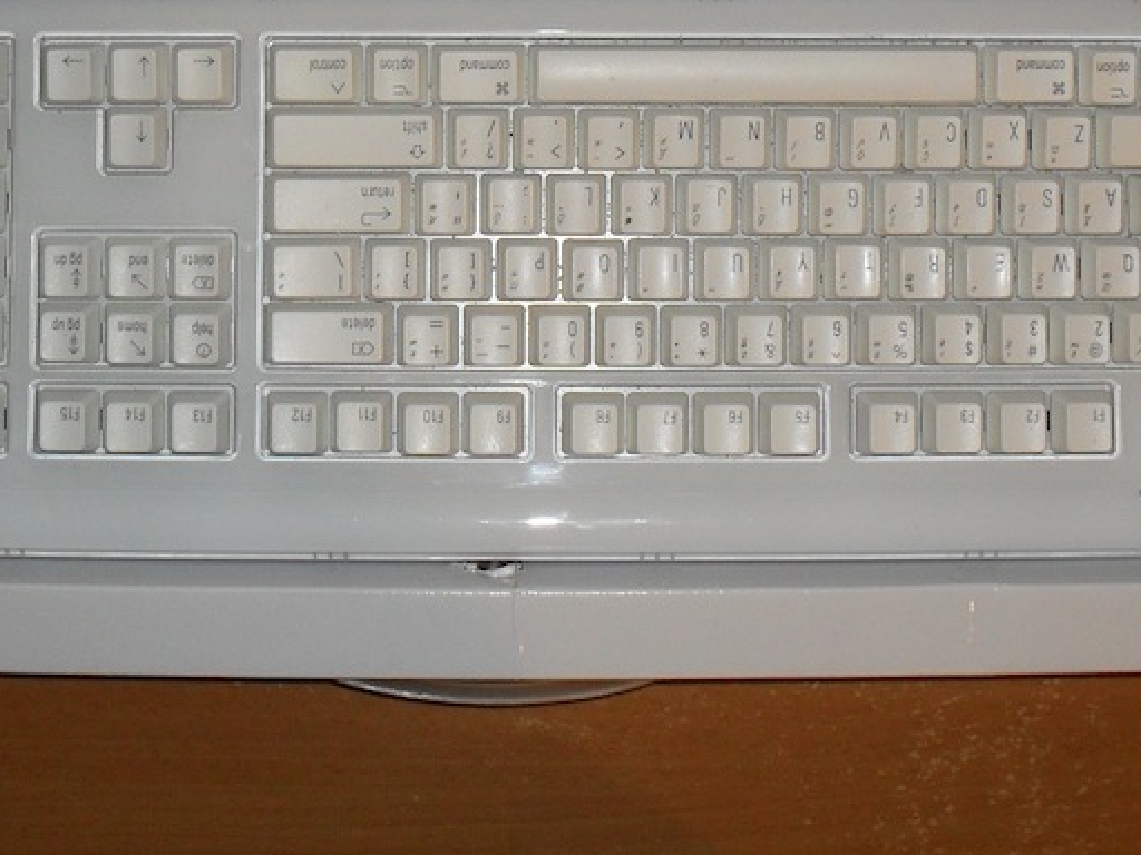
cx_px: 510
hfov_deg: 27.8
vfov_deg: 20.6
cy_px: 94
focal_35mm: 70
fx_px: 2307
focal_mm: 6.3
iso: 200
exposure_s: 1/45
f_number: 3.2
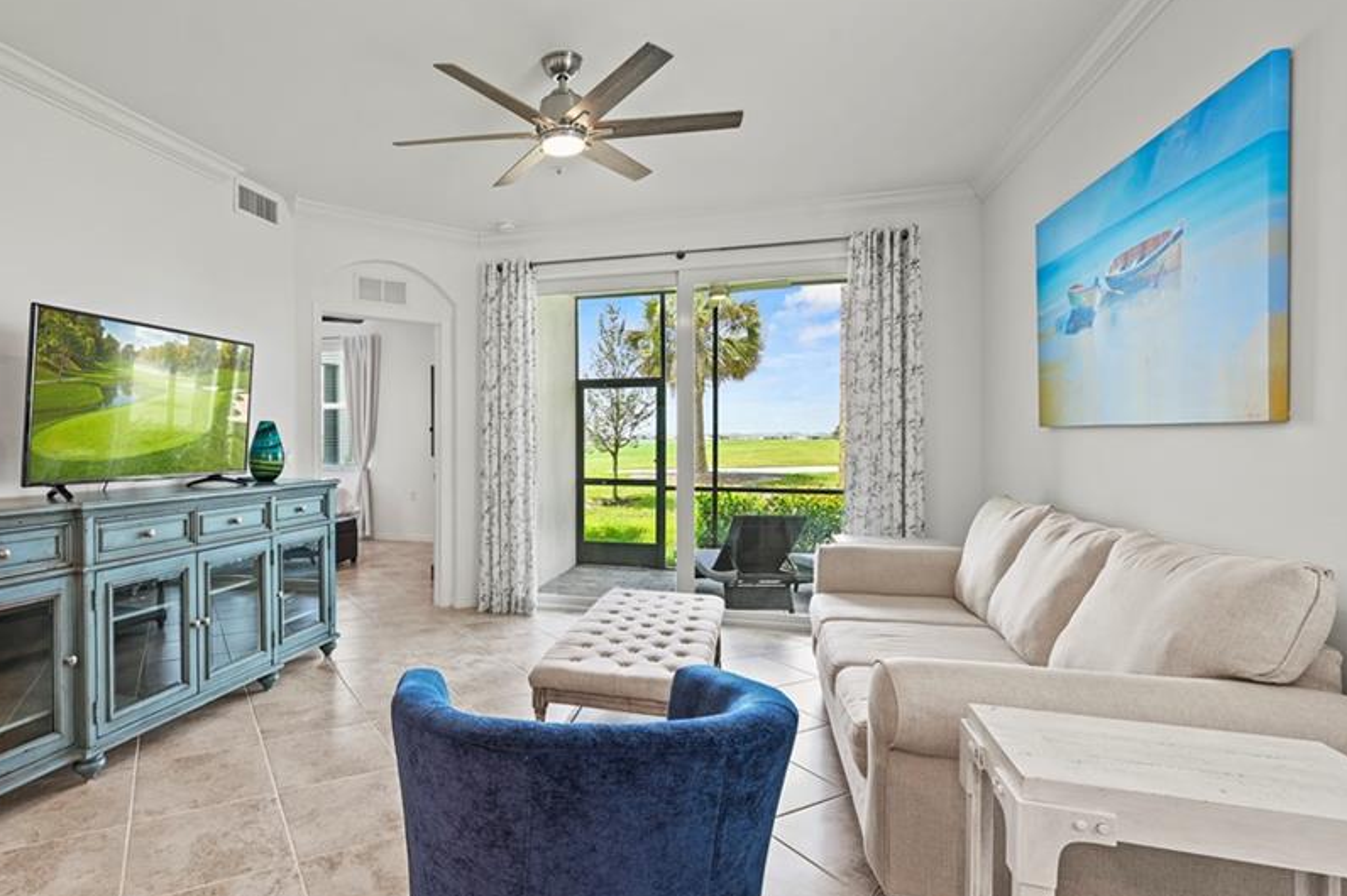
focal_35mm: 18
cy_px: 469
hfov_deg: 88.4
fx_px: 673
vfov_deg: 67.3
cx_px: 514
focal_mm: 14
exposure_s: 1.3
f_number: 8
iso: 100
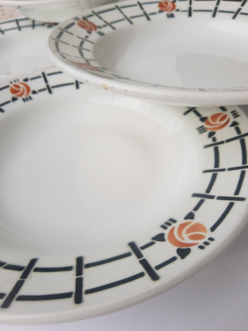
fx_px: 248
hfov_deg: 53.1
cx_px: 124
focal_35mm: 26
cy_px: 166
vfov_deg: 67.3
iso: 40
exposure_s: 1/697
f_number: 1.8
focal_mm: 3.95
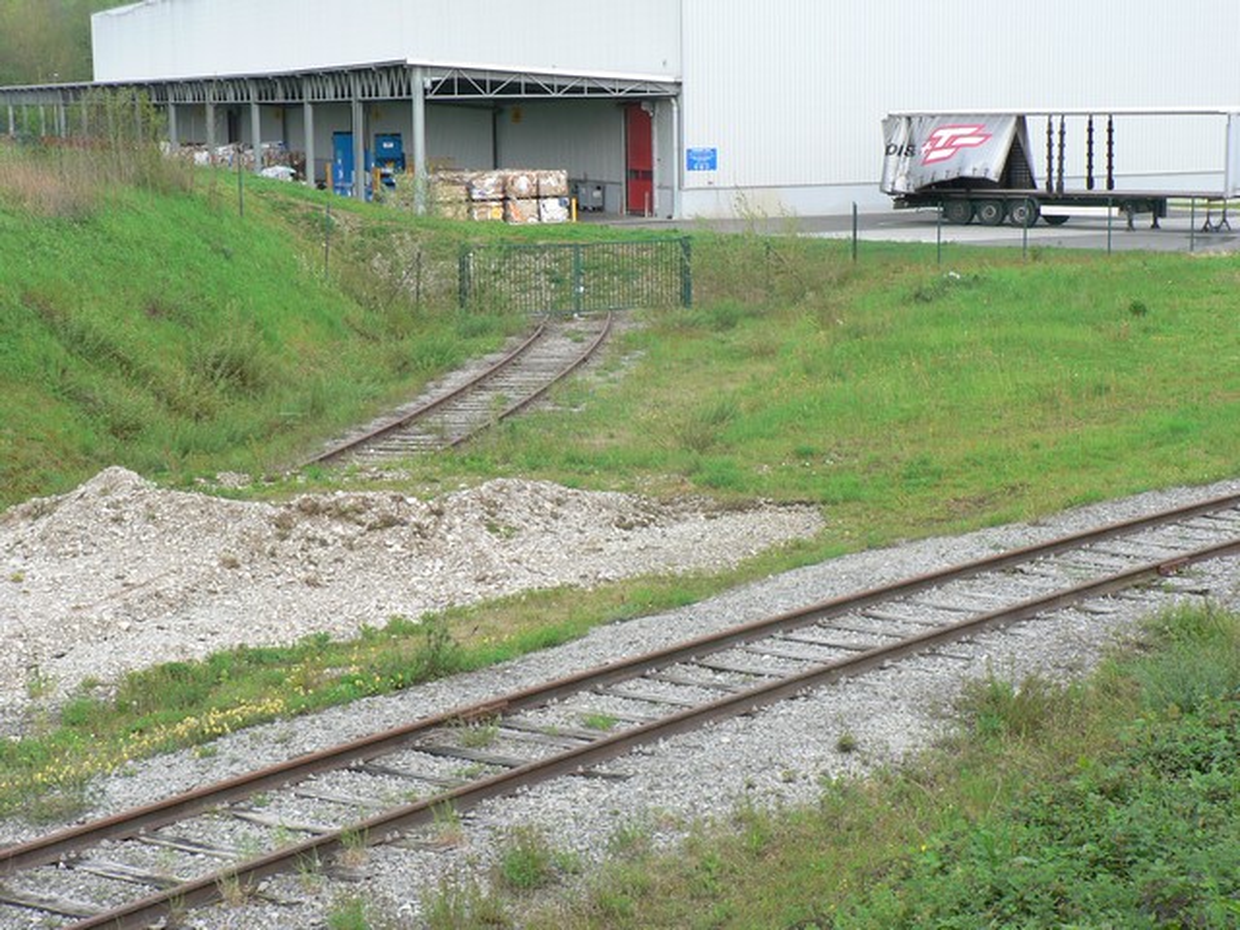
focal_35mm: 72
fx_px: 2579
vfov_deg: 20.4
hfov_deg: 27.0
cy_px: 465
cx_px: 620
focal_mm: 12
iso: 80
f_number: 4
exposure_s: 1/160
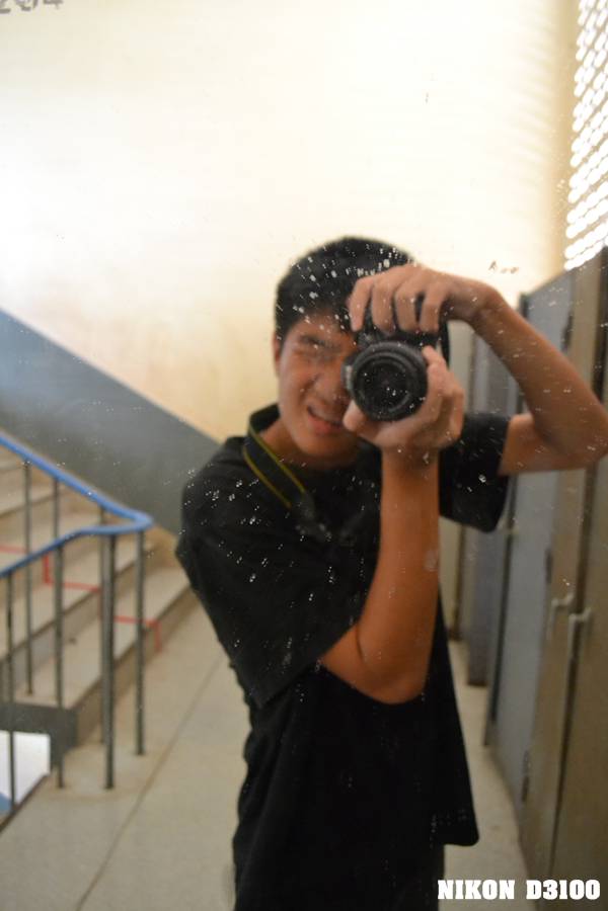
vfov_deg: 67.4
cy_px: 456
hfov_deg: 47.9
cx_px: 304
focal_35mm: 27
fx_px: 684
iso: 3200
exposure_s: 1/50
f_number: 3.5
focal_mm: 18
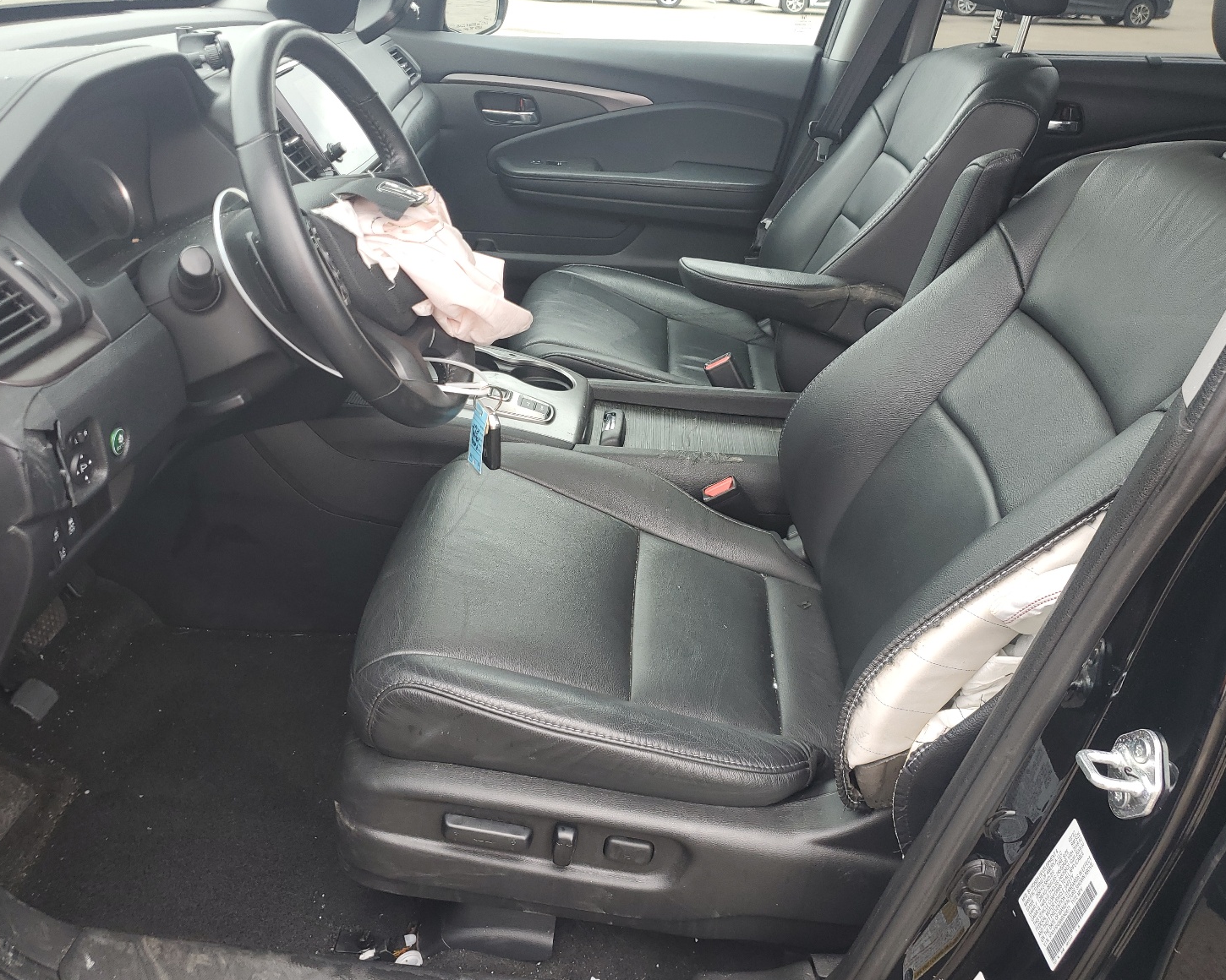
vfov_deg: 51.5
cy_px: 487
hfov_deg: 62.2
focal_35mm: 28
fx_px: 1016
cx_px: 574
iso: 50
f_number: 1.5
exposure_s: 1/270
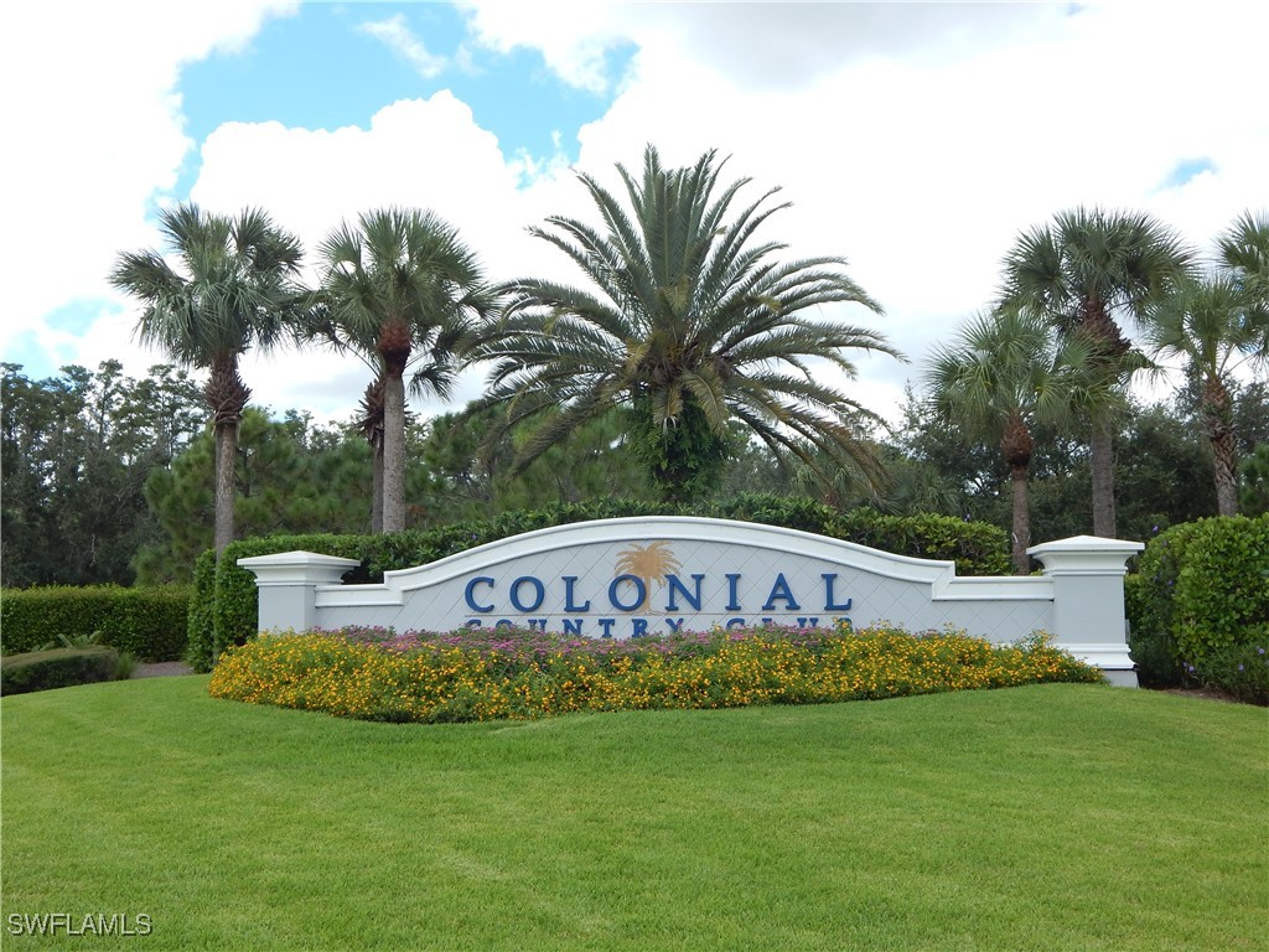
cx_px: 634
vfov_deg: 33.6
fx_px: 1576
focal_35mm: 43
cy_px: 476
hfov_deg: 43.9
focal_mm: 7.7
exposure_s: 1/800
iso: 125
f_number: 3.6
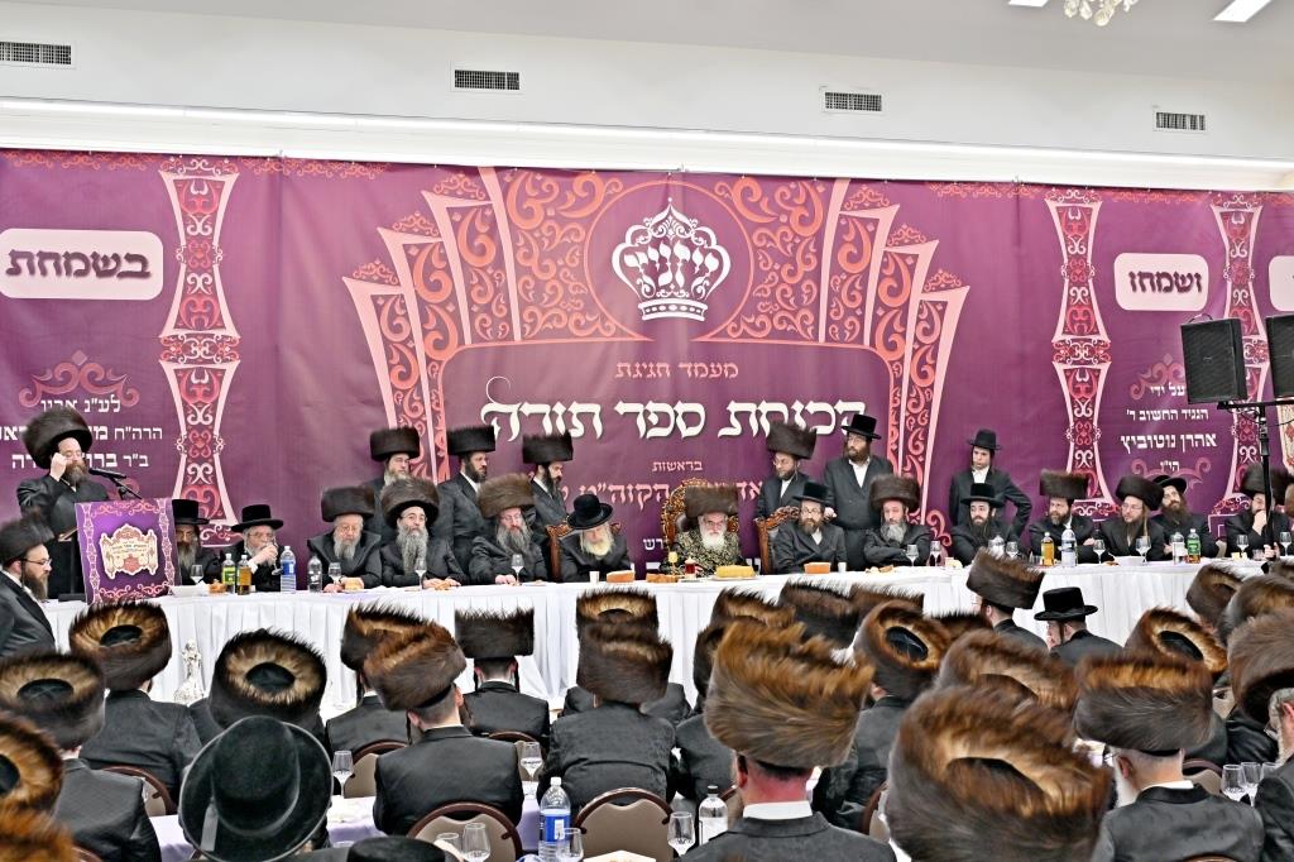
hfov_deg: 53.1
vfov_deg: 36.8
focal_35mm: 36
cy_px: 431
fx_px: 1294
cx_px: 647
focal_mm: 24
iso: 500
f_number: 4
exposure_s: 1/200
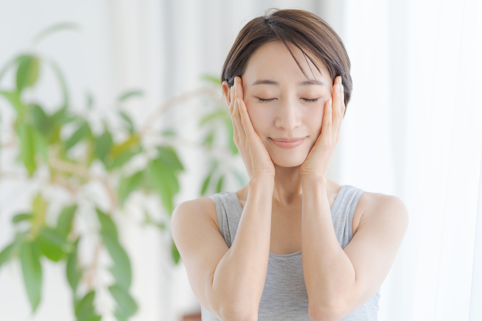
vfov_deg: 10.2
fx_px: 1807
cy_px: 160
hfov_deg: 15.2
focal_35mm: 135
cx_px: 241
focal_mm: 135
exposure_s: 1/160
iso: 320
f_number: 2.8
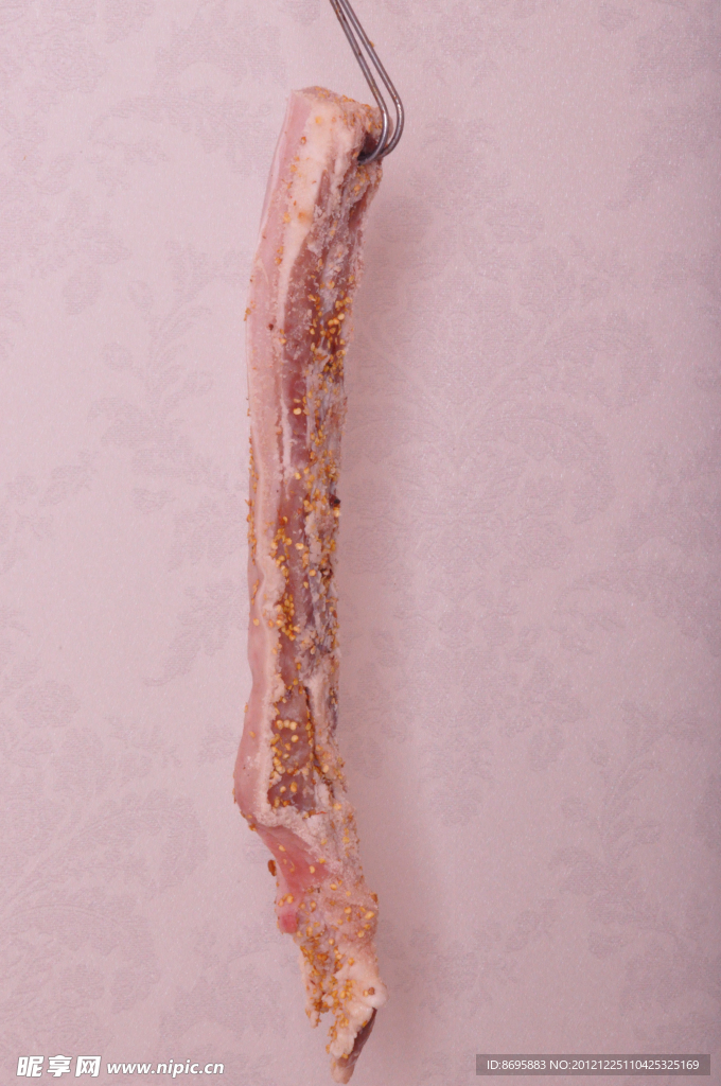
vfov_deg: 19.5
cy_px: 543
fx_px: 3163
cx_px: 360
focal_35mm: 105
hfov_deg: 13.0
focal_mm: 70
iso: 3200
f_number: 36
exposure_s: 1/200
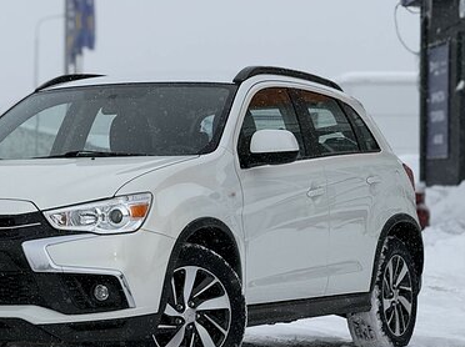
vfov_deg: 8.4
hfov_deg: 11.2
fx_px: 2375
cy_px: 212
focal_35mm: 177
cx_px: 139
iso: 50
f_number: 2.8
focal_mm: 15.66
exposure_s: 1/1248
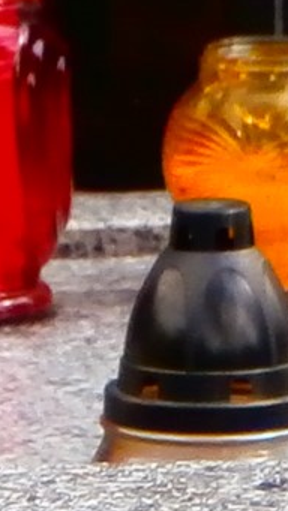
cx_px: -457
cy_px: 1569
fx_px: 11178
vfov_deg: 2.6
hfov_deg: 1.5
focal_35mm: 824
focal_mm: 15.16
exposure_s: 1/200
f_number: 5
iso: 100
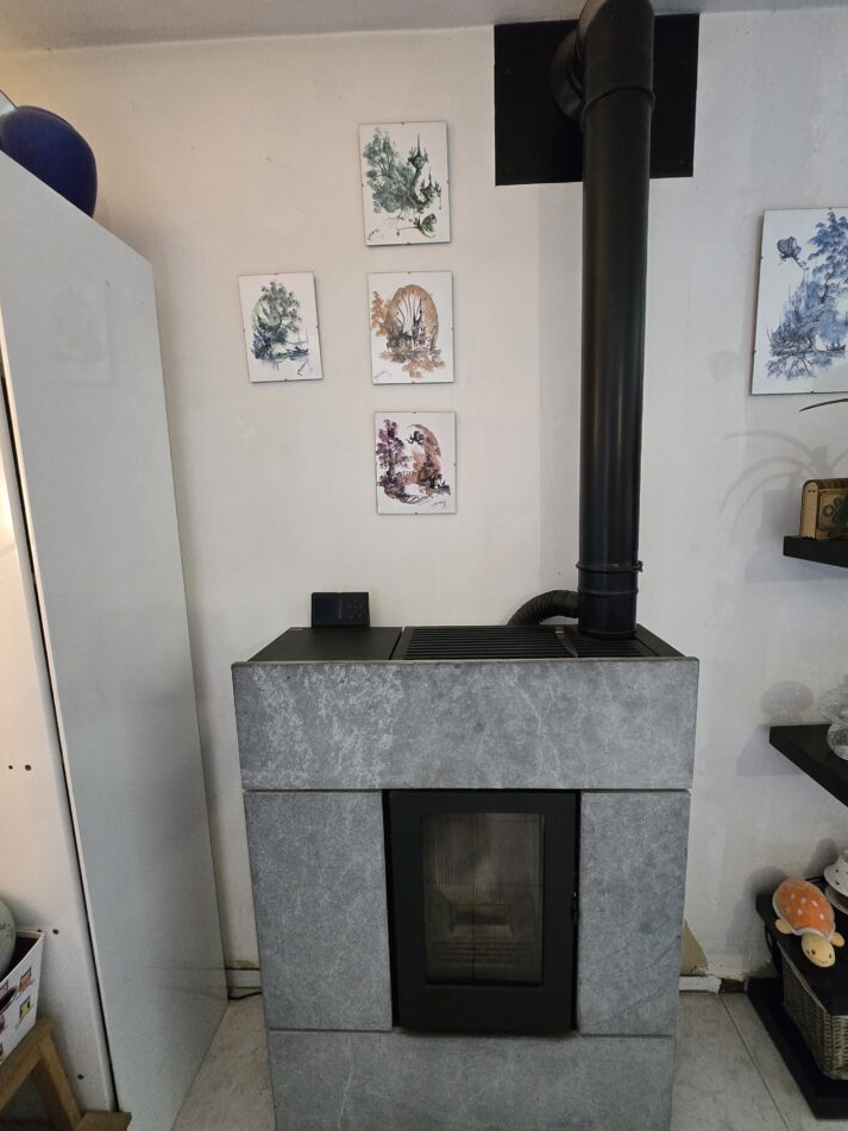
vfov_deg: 102.1
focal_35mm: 14
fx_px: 457
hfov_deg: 85.6
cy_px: 578
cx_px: 448
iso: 400
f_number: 2.2
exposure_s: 1/50
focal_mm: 1.7
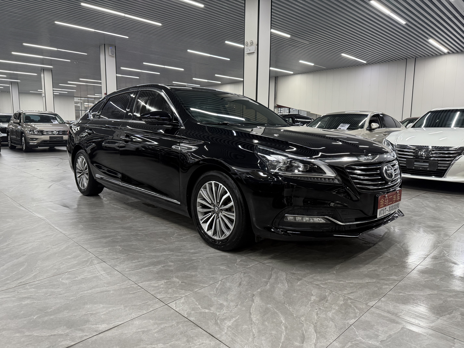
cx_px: 232
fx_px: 322
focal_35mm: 24
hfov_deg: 71.6
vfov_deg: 56.8
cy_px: 174
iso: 320
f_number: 1.78
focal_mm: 6.76
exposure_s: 1/50
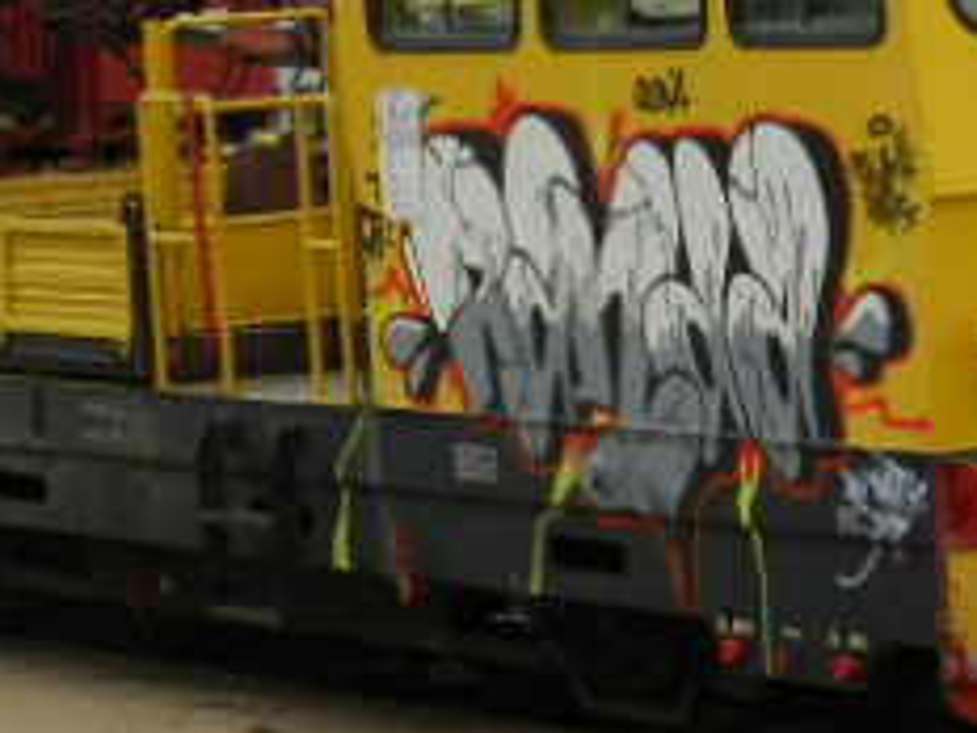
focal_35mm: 251
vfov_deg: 5.9
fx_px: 7084
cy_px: -34
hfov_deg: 7.9
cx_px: 733
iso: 160
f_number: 4.9
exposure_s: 1/320
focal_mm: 16.3
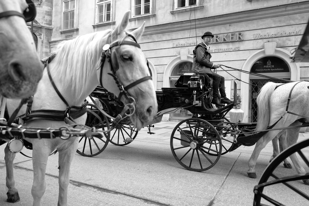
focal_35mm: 28
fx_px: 240
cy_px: 103
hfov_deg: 65.5
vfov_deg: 46.4
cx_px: 154
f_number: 3.2
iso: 100
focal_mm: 28
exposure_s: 1/250
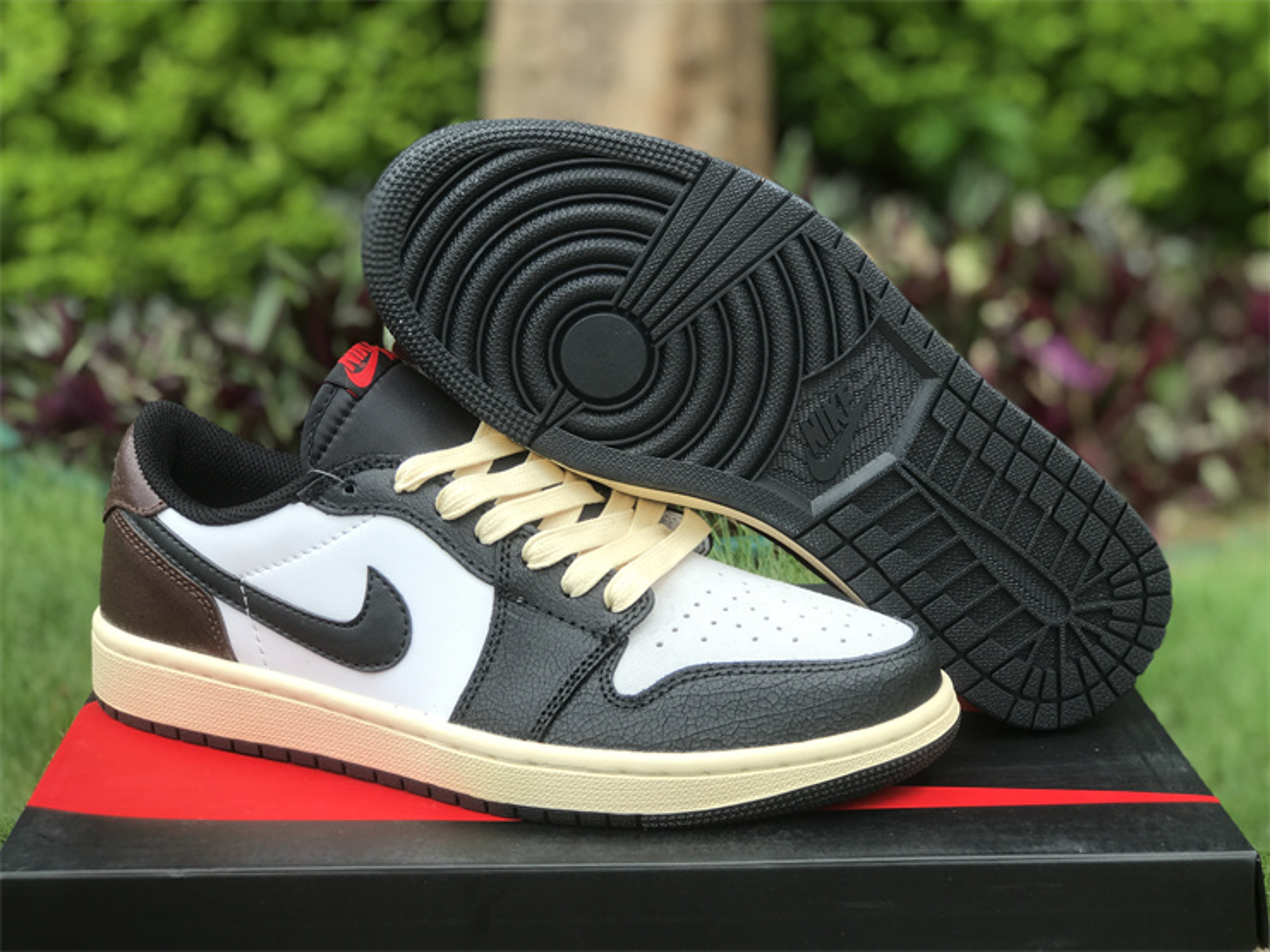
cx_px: 635
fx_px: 2091
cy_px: 476
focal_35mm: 57
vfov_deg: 25.7
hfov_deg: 33.8
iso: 20
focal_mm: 6.6
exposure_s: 1/164
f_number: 2.8
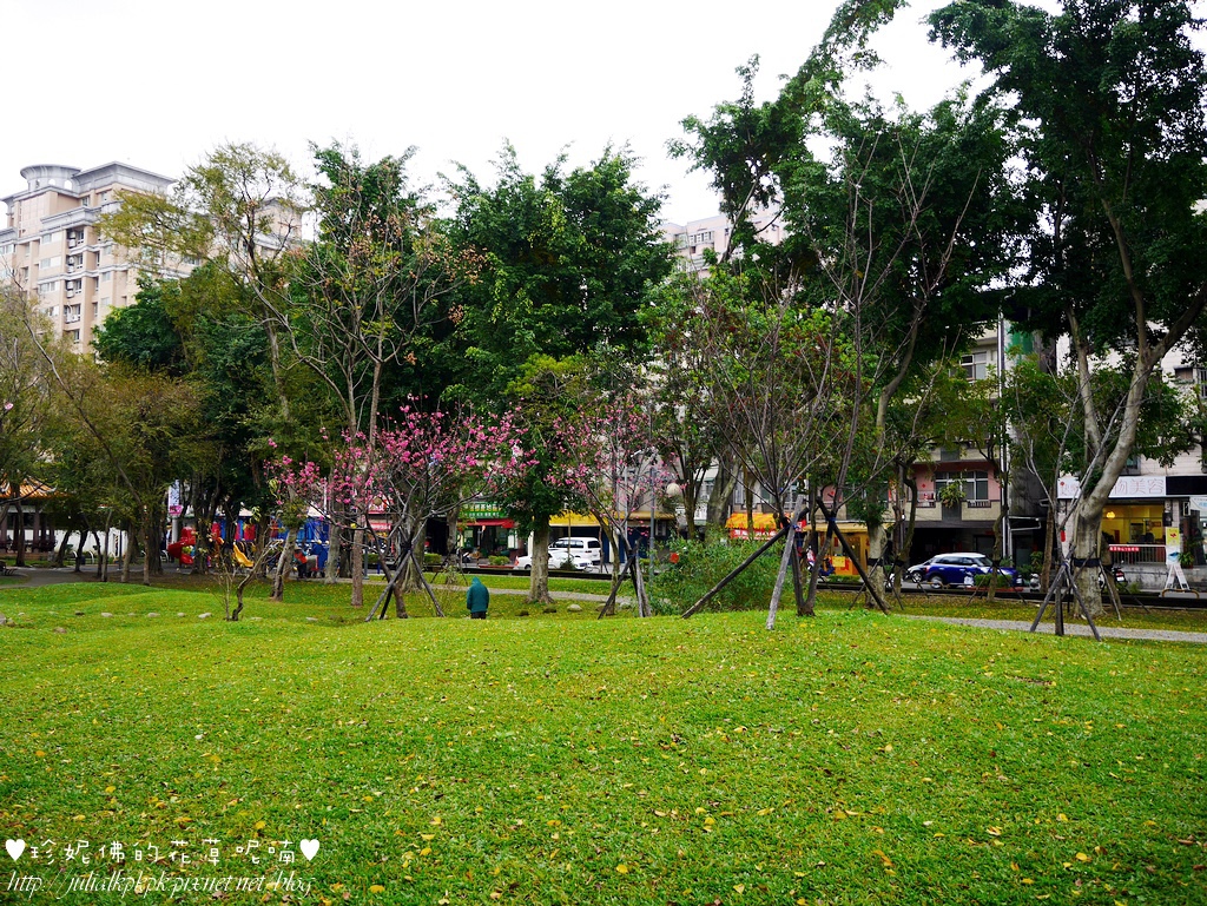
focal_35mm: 32
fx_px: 1116
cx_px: 604
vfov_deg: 44.2
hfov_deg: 56.8
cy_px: 453
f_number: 3.6
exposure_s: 1/80
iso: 200
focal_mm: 16
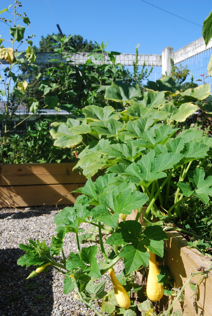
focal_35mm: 36
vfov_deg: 53.1
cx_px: 106
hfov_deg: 37.0
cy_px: 158
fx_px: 317
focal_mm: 24
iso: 100
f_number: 7.1
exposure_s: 1/200
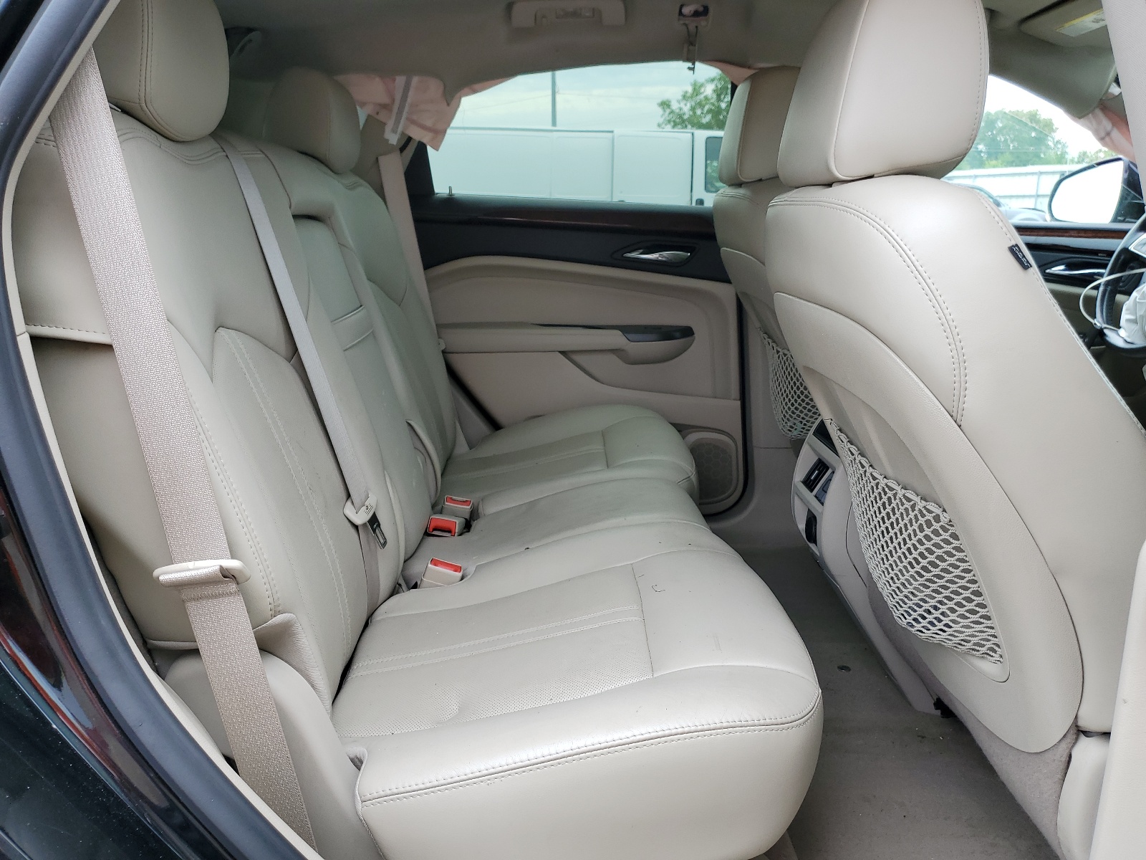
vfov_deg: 53.1
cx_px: 573
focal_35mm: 26
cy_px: 430
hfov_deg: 67.3
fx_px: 861
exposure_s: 1/217
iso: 50
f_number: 1.5
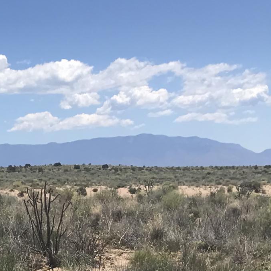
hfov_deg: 14.9
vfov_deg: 14.8
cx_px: -108
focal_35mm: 110
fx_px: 974
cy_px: 399
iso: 20
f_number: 1.8
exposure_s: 1/2817
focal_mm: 3.99
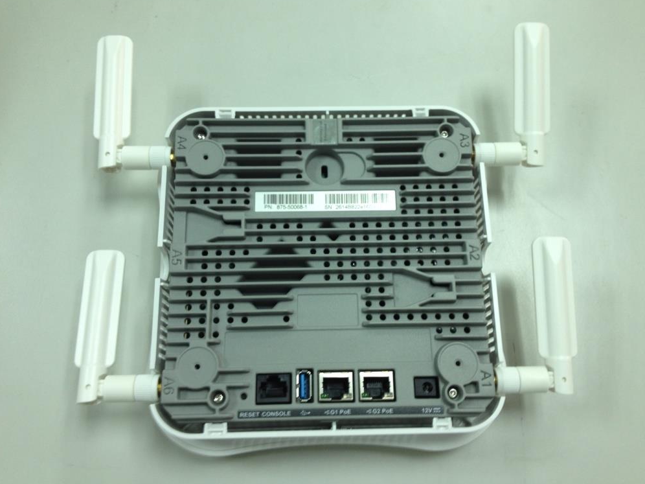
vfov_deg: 39.7
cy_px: 240
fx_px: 671
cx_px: 329
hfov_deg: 51.4
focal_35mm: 36
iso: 50
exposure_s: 1/24
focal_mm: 4.28
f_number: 2.4
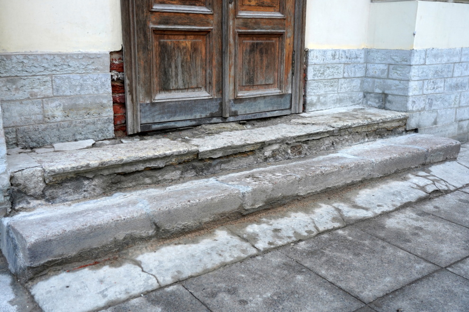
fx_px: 456
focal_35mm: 35
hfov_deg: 54.4
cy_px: 156
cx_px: 234
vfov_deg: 37.9
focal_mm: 35
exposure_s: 1/160
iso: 640
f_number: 4
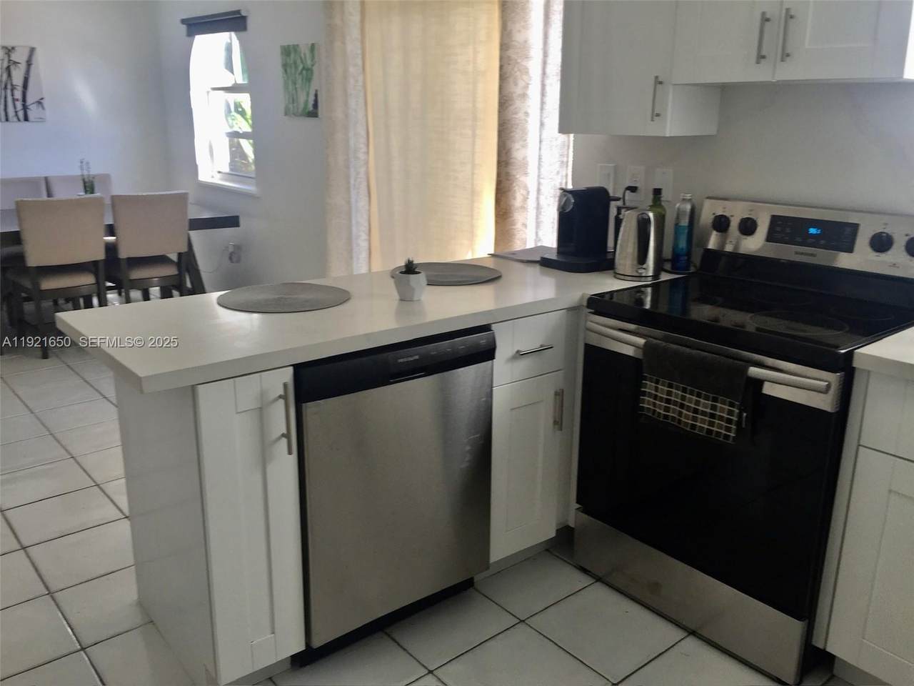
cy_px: 343
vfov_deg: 48.2
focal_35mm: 29
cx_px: 457
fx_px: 766
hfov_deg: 61.7
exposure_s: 1/40
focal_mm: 4.15
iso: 32
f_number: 2.2
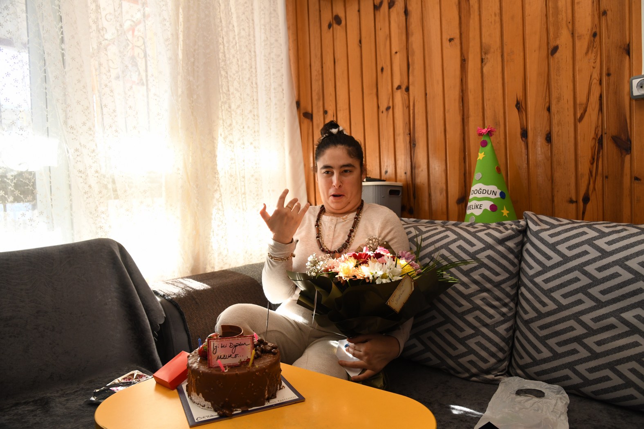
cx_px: 322
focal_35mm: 24
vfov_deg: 53.1
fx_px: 429
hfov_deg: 73.7
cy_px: 214
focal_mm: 24
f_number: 5.6
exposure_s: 1/200
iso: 1250
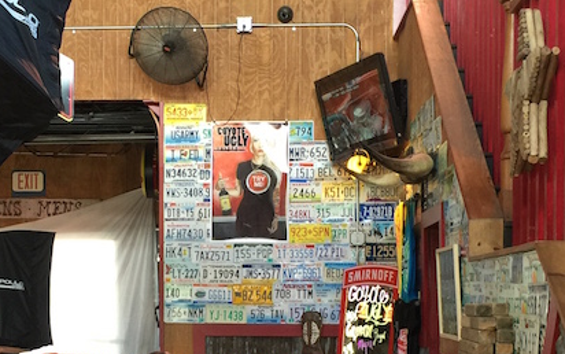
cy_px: 305
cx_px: 191
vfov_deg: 17.7
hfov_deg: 28.0
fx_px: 1125
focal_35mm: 73
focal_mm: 4.15
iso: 50
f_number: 2.2
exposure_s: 1/15
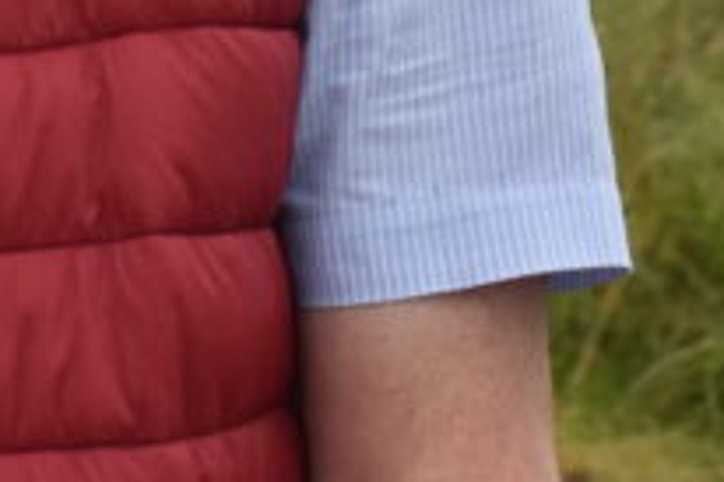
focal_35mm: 209
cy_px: -501
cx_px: -376
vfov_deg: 6.4
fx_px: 4200
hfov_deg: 9.6
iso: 400
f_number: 4.5
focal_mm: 28
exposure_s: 1/80
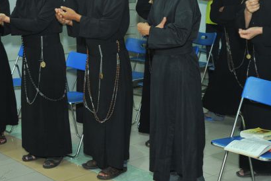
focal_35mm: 73
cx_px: 90
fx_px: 549
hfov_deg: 27.5
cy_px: 24
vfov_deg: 18.4
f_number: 5
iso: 1600
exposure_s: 1/60
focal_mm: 40
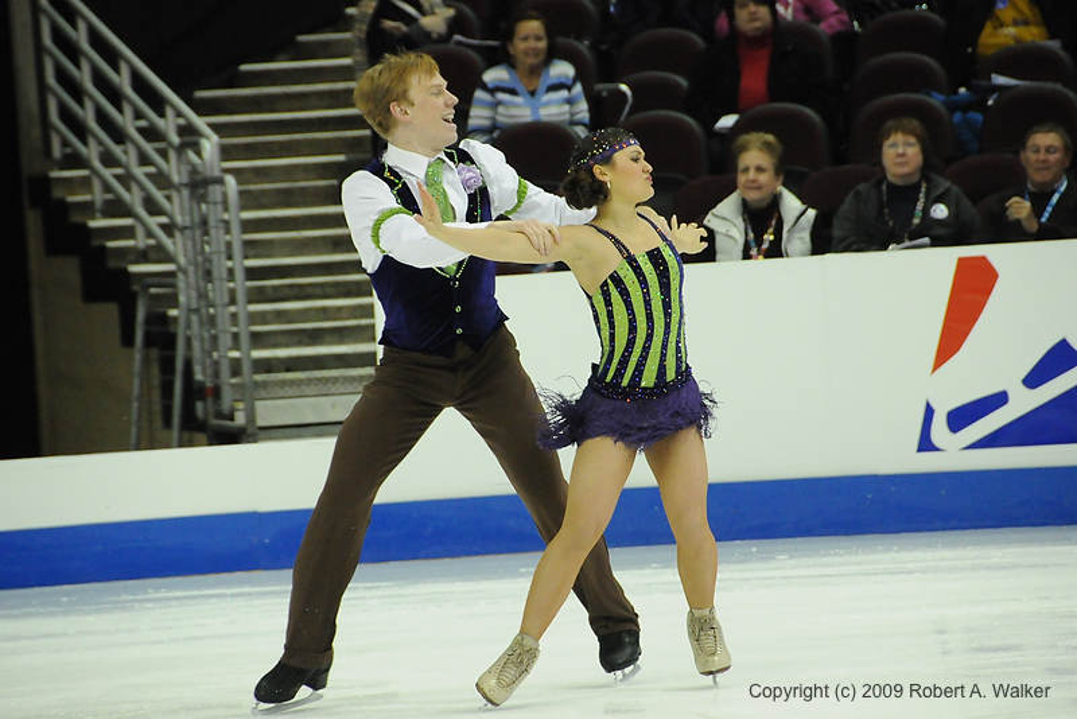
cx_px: 538
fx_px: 7631
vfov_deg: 5.4
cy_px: 360
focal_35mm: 255
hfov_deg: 8.1
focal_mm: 170
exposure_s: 1/800
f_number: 5.6
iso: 3200
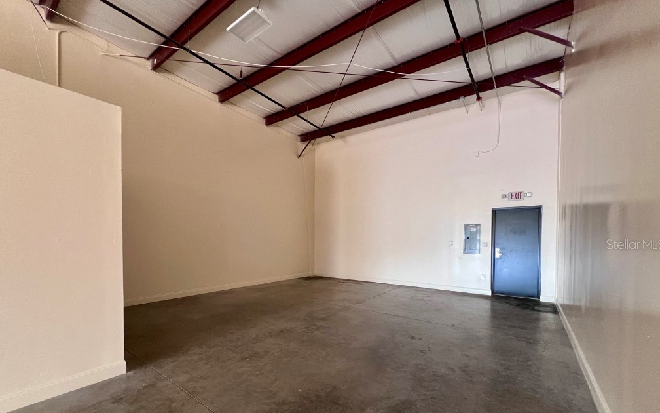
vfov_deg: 77.9
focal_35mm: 14
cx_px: 333
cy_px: 244
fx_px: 252
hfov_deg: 105.3
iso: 160
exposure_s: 1/99
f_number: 1.8
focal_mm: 1.57
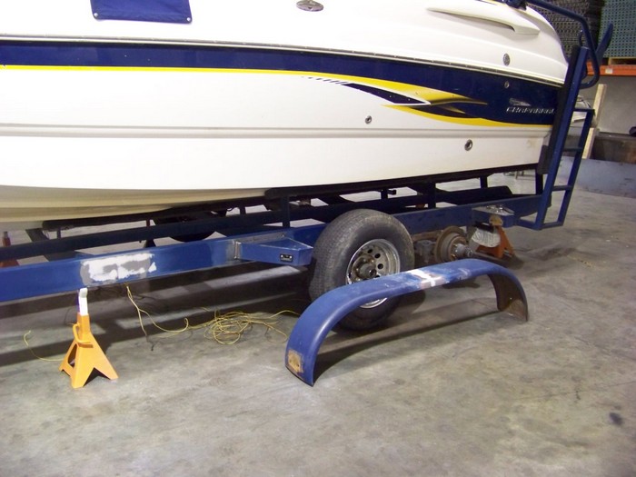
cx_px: 318
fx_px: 661
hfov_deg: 51.4
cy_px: 238
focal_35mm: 36
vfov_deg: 39.7
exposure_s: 1/20
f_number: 2.8
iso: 400
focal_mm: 5.85
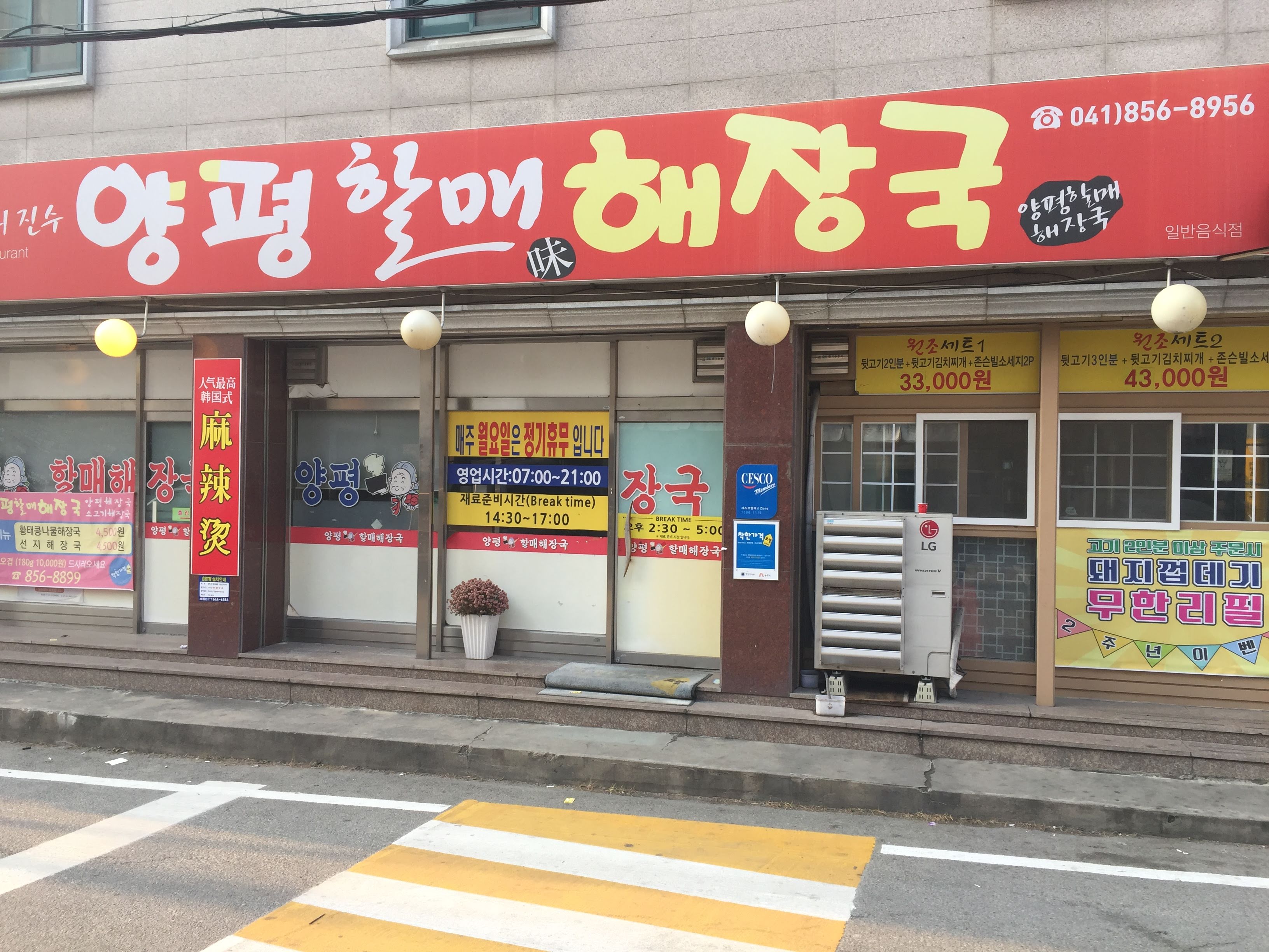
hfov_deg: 61.7
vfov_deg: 48.2
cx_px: 634
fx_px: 1063
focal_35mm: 29
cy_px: 476
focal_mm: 4.15
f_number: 2.2
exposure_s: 1/199
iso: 32
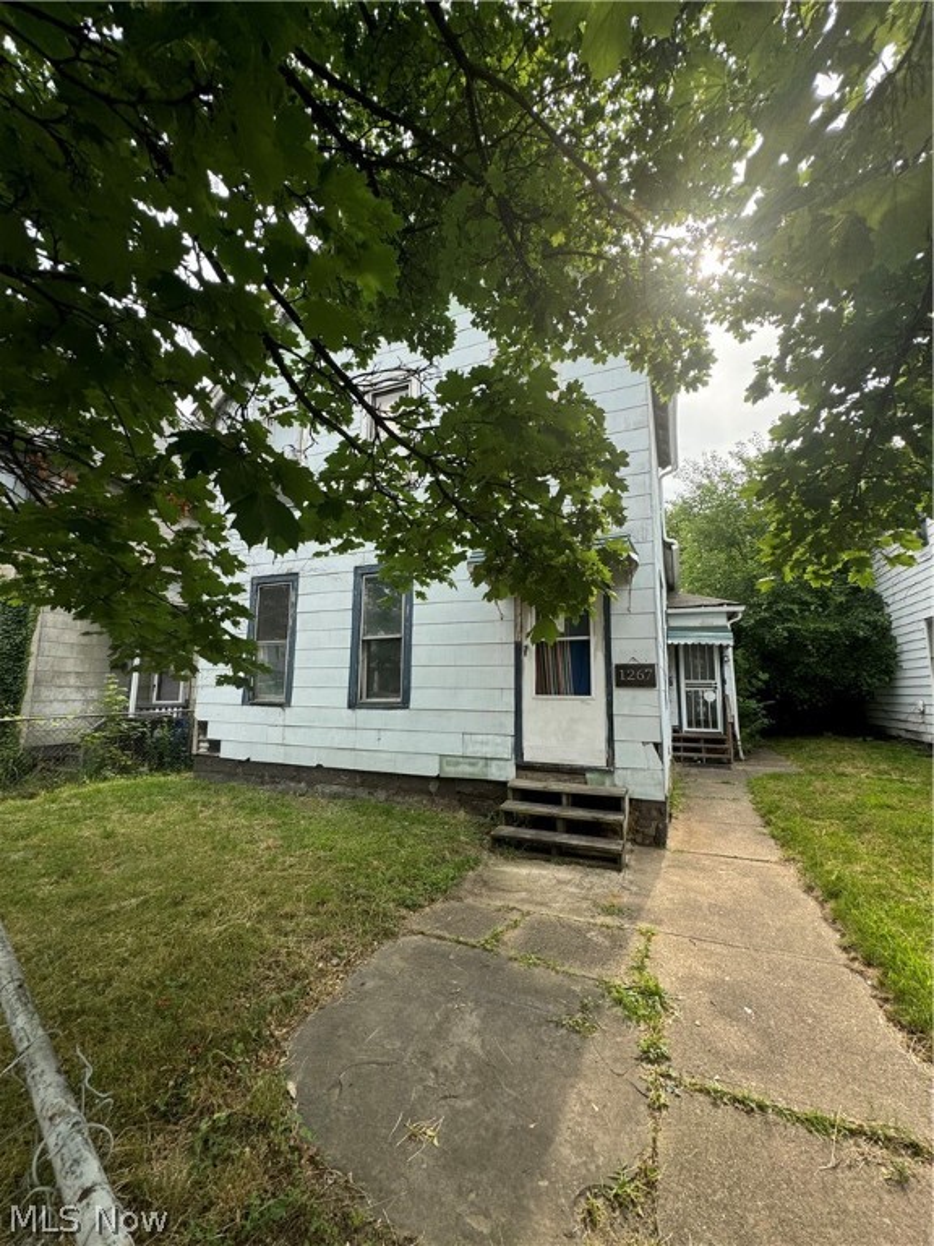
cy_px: 623
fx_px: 504
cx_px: 467
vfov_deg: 102.1
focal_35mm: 14
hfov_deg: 85.7
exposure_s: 1/394
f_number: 2.2
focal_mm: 2.22
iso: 40
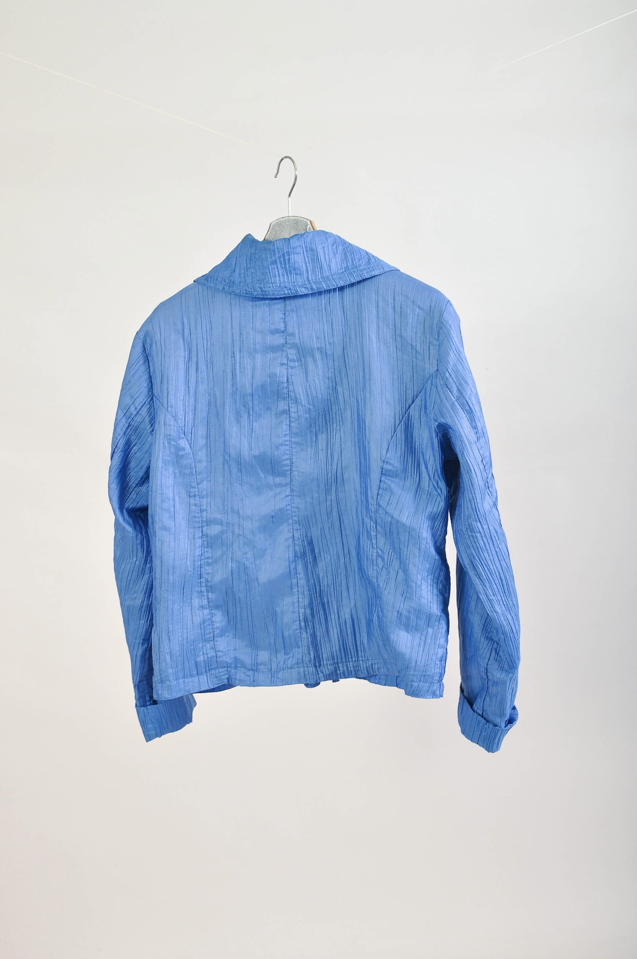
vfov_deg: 37.9
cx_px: 318
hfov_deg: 25.7
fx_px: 1397
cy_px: 480
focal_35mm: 52
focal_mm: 35
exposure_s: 1/160
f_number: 5.6
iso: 200
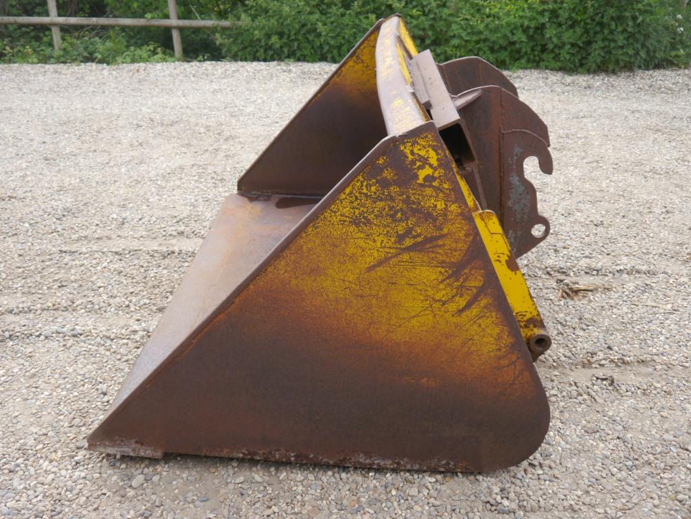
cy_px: 260
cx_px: 346
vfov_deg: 37.7
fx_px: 759
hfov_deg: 49.0
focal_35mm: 38
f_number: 4.5
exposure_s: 1/160
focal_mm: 19
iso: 160
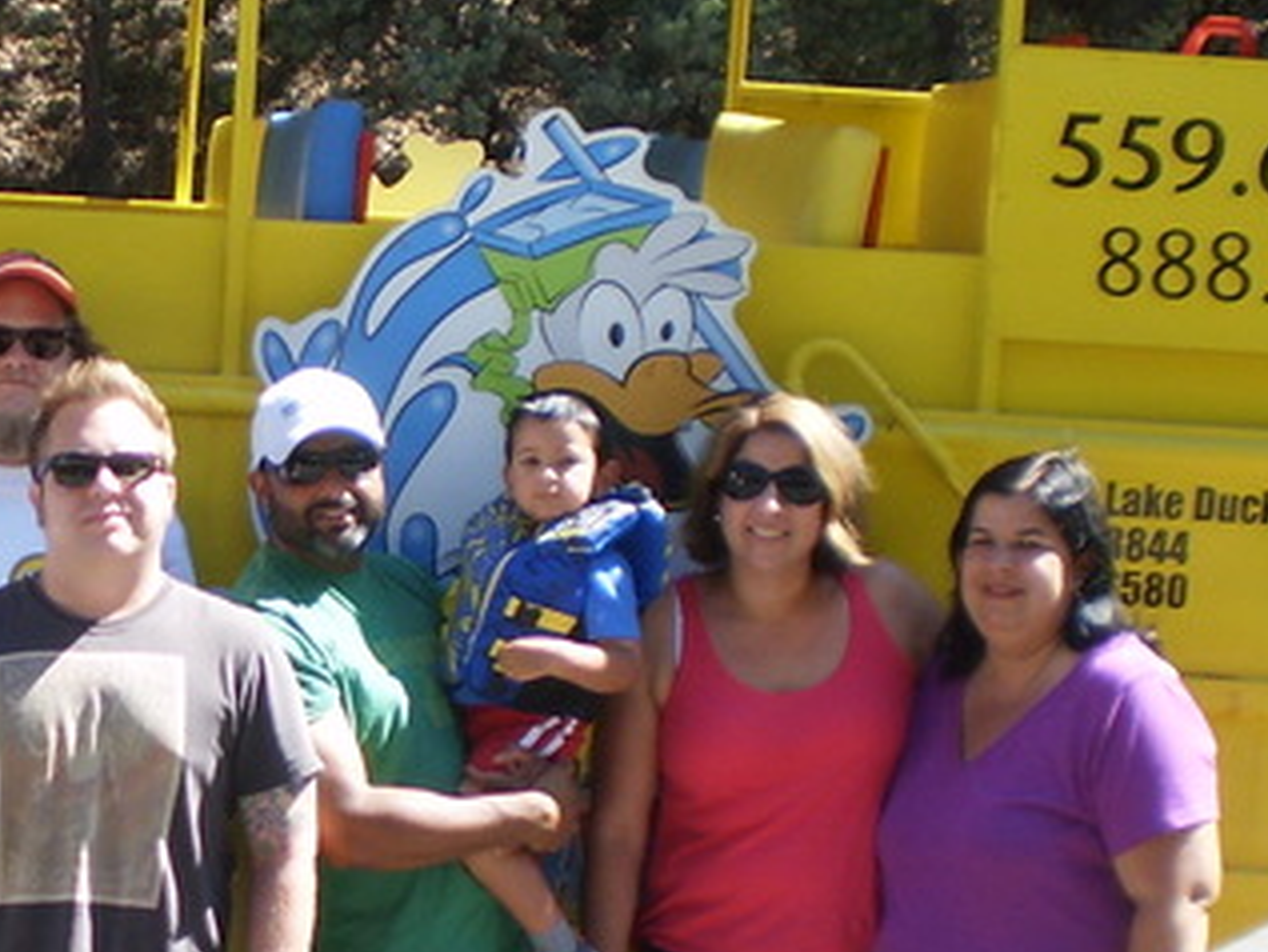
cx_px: -42
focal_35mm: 103
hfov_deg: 18.5
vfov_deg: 14.2
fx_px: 3774
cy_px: 840
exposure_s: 1/250
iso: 64
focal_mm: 6.3
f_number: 3.1
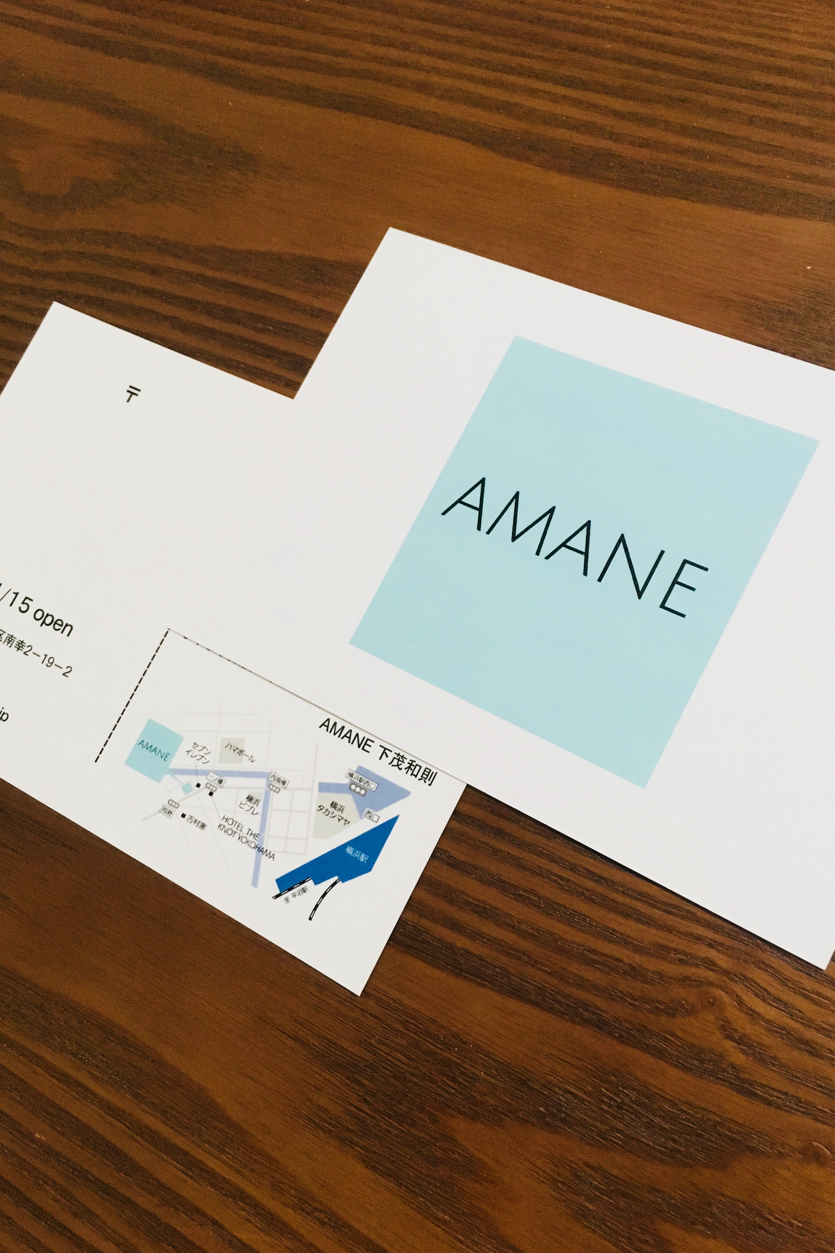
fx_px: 1079
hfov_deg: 42.3
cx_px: 409
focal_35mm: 31
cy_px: 640
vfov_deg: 60.3
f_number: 2.2
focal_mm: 4.15
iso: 200
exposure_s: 1/25
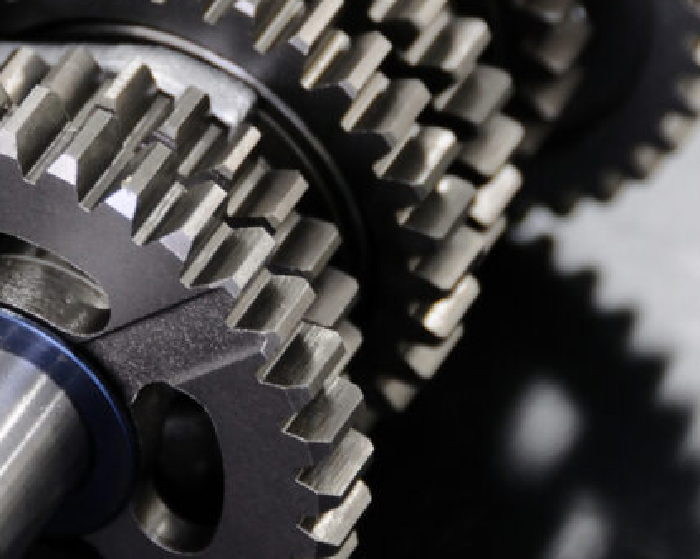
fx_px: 9174
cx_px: 129
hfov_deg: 4.4
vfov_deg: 3.5
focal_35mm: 443
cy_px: 78
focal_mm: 130
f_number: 6.3
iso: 800
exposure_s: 1/20
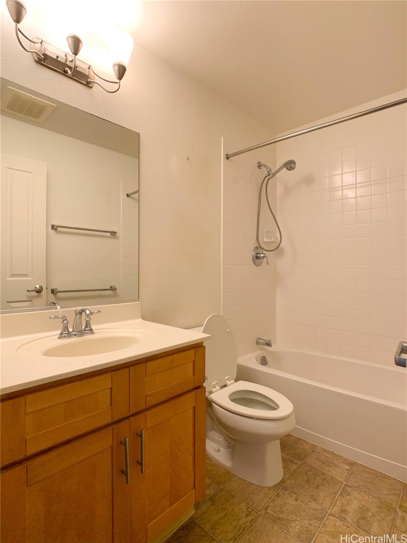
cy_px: 272
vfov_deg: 67.3
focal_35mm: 26
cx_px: 204
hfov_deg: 53.1
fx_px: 408
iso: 64
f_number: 1.8
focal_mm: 4.25
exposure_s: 1/60
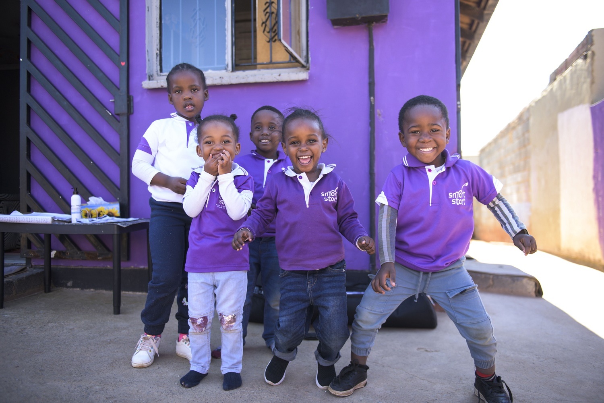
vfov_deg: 42.3
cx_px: 302
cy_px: 202
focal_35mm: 31
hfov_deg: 60.3
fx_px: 520
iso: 640
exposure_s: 1/800
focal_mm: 31
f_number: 2.8
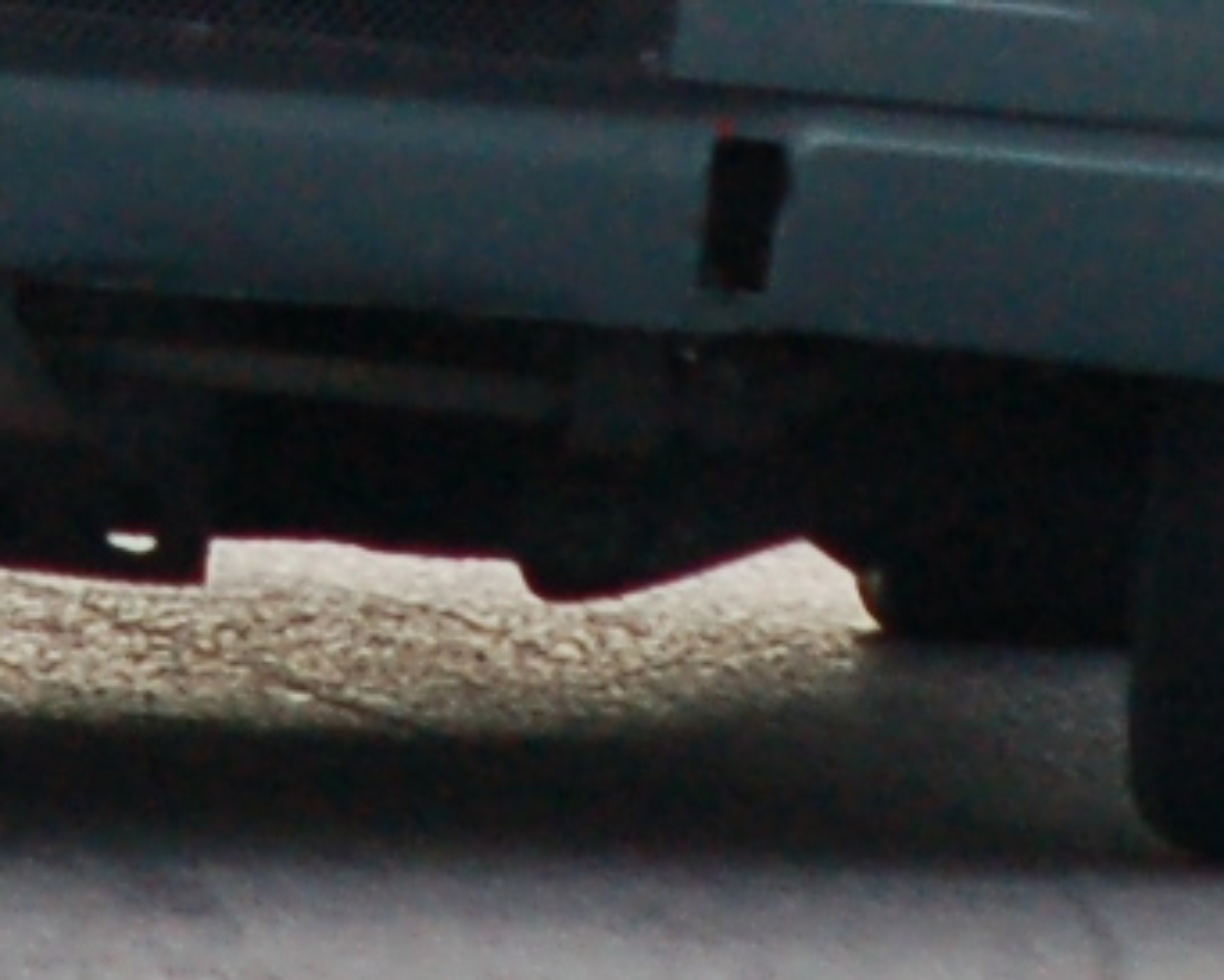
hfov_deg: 1.0
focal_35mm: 1980
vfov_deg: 0.8
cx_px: 268
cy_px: -801
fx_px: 71768
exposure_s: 1/500
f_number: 5.3
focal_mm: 160
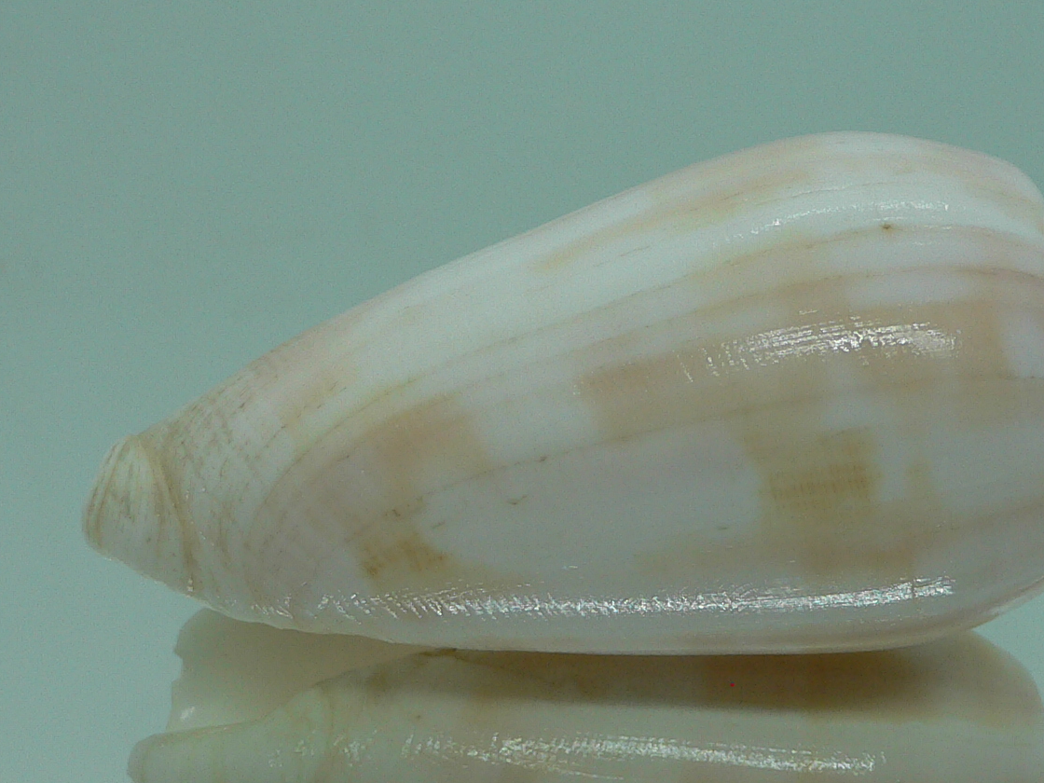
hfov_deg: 30.6
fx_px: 1900
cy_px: 546
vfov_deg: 23.1
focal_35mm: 63
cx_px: 627
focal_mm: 4.6
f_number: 2.8
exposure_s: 1/80
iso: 80
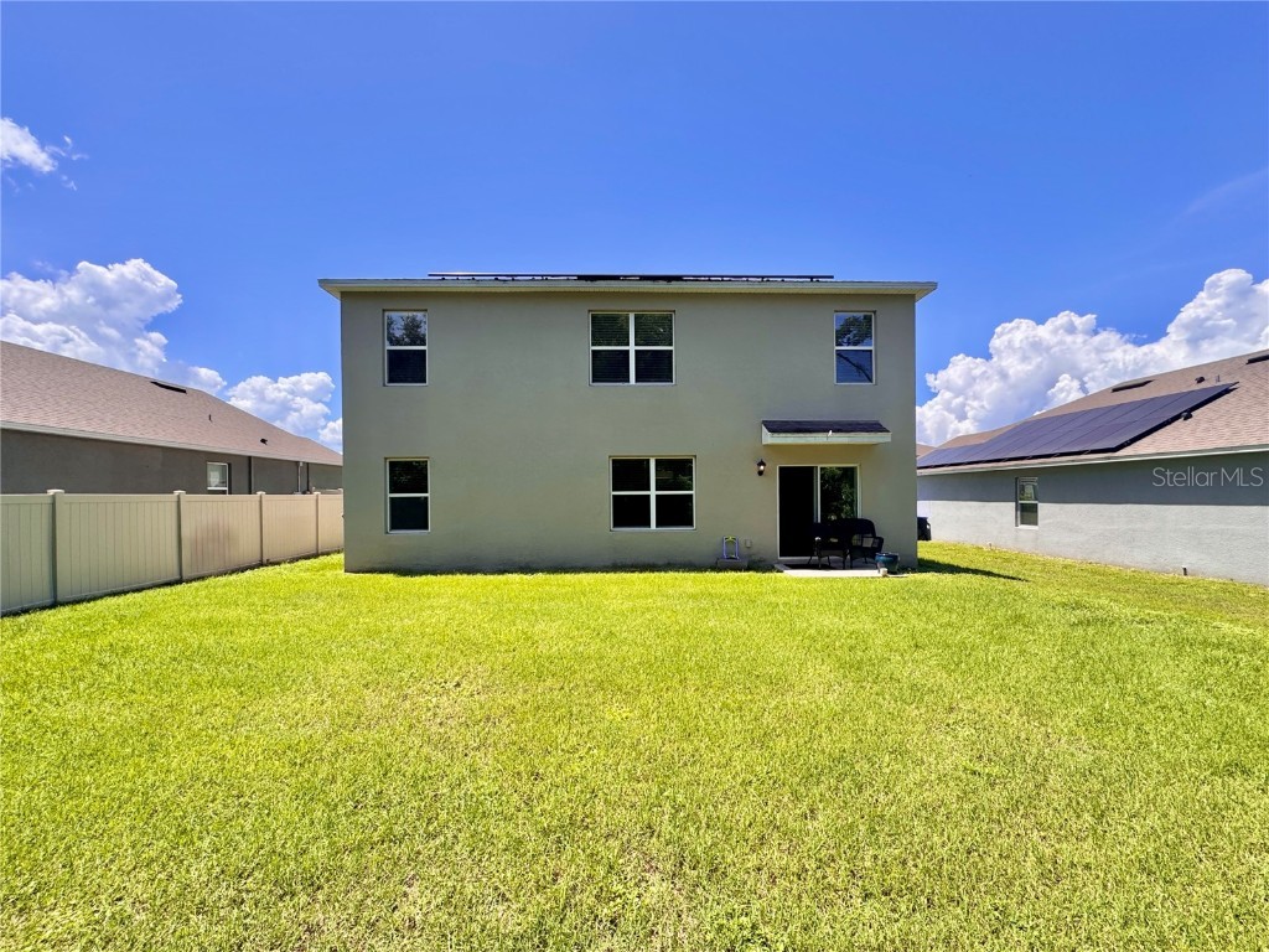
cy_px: 476
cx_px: 634
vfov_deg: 85.7
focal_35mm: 14
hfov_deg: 102.1
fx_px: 513
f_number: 2.2
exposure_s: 1/879
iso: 50
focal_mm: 2.22
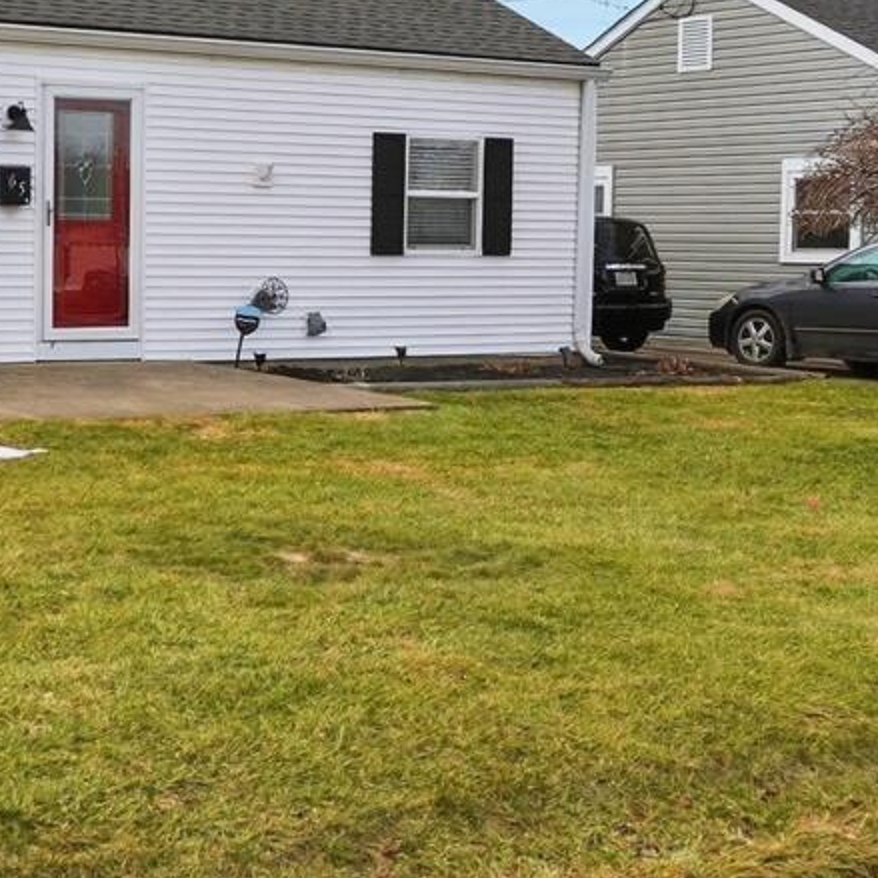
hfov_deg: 27.3
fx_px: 1664
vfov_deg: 28.9
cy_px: 166
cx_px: -62
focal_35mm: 58
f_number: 5.6
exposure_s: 1/4000
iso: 100
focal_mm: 10
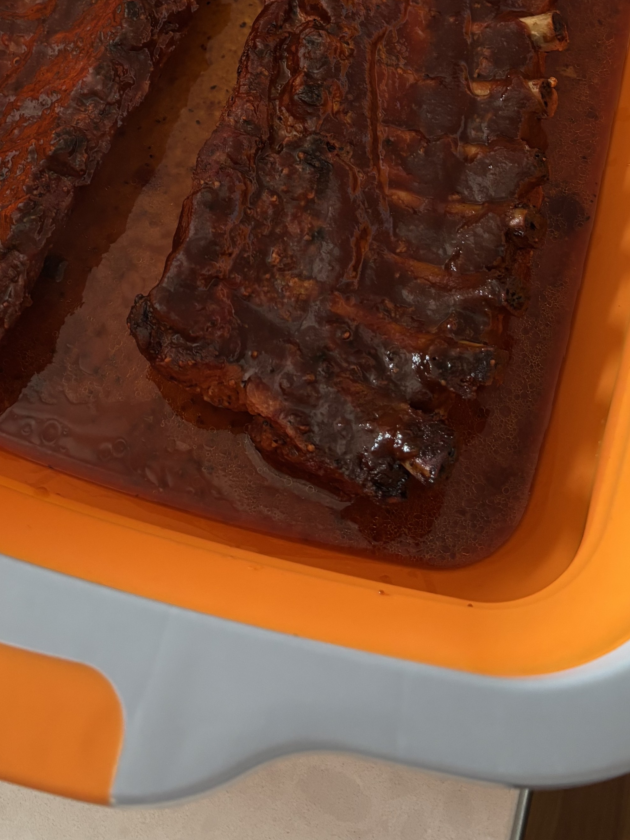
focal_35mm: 49
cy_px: 49
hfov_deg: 29.6
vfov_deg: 36.0
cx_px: 266
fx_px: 1189
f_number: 1.6
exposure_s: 1/60
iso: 250
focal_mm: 5.96
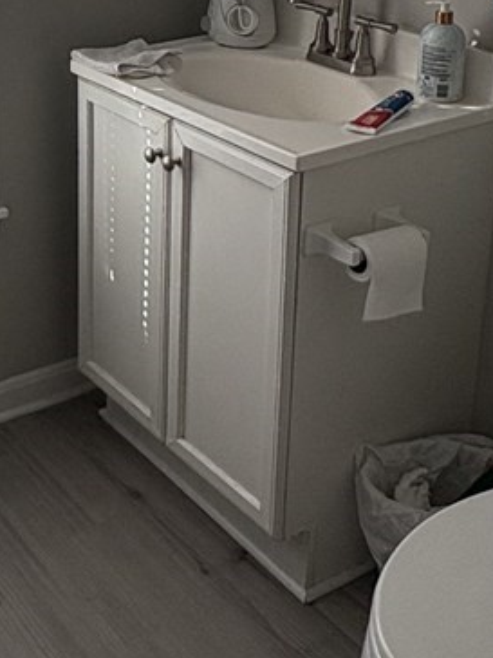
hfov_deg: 23.5
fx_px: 1120
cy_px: 29
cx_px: -34
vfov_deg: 30.8
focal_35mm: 59
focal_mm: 2.22
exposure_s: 1/386
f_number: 2.2
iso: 40
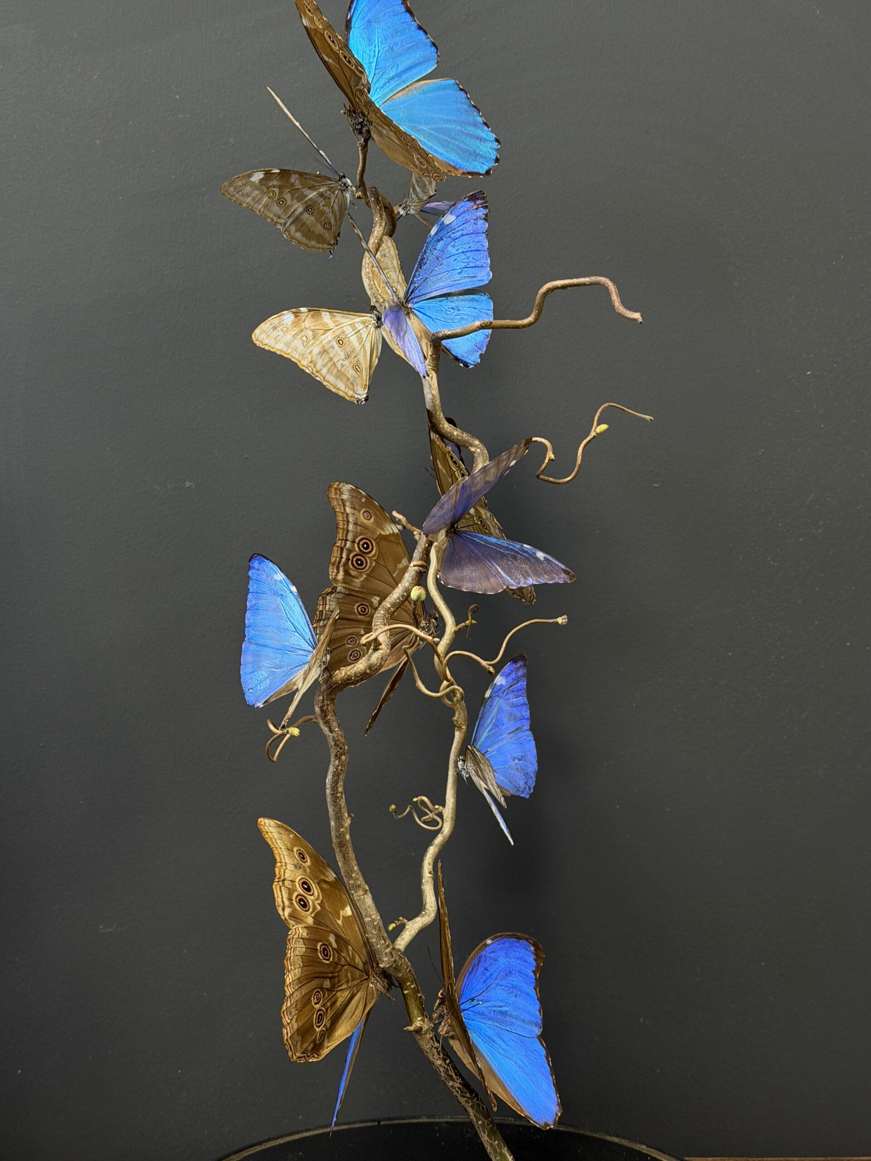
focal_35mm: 48
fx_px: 1610
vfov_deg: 39.7
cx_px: 436
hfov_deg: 30.3
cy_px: 580
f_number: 1.78
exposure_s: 1/33
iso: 250
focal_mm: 6.76
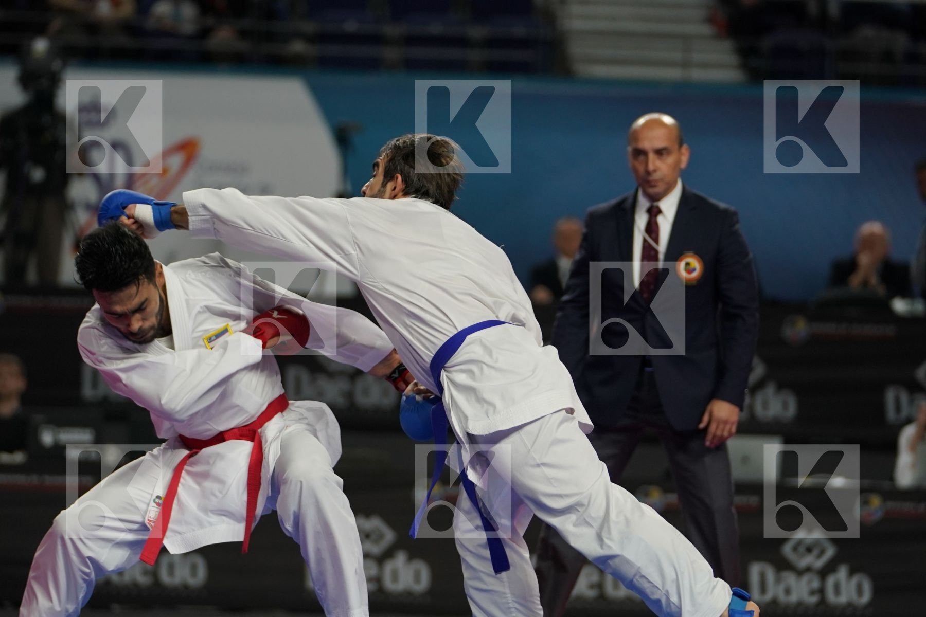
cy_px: 308
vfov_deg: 6.2
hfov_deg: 9.3
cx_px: 463
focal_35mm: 222
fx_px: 5710
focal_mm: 148
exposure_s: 1/1000
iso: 1000
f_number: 2.8
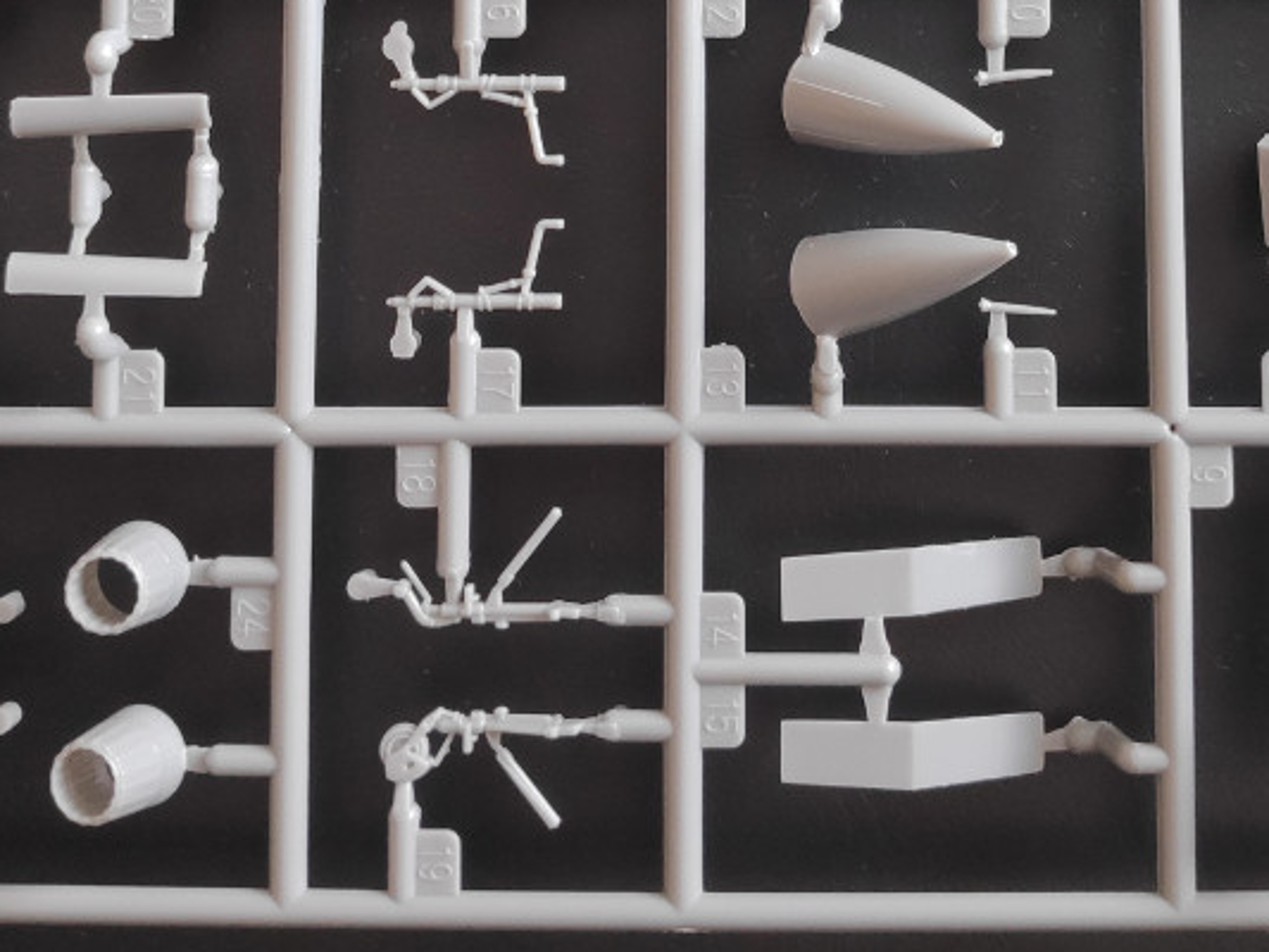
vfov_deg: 29.7
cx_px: 759
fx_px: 1650
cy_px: -31
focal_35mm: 45
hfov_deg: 41.9
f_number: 1.9
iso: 1044
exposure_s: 1/50
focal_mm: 3.94
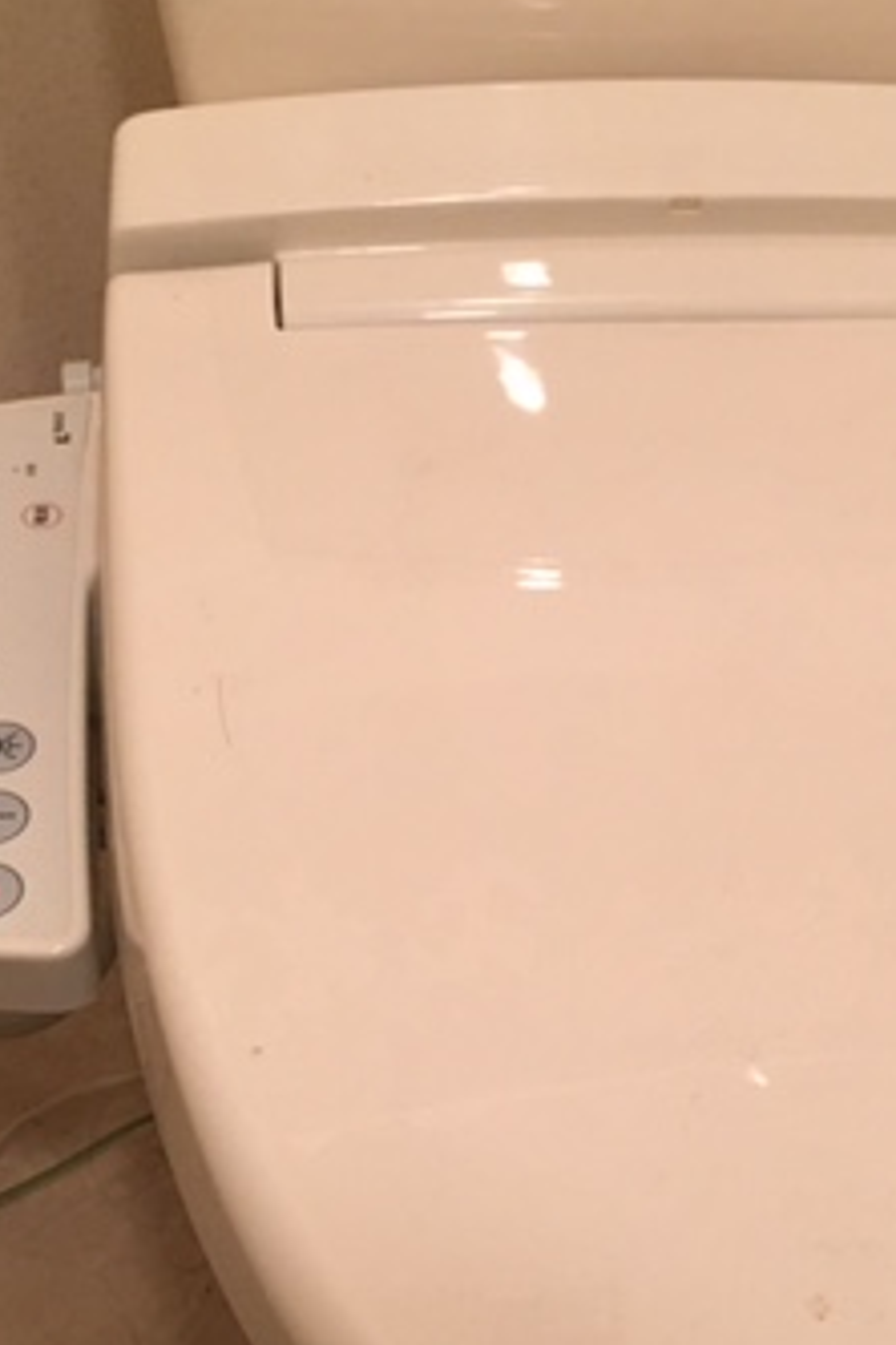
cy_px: 808
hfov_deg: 23.3
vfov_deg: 34.4
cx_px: 561
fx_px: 2165
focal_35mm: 58
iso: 200
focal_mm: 4.15
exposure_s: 1/24
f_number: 2.2
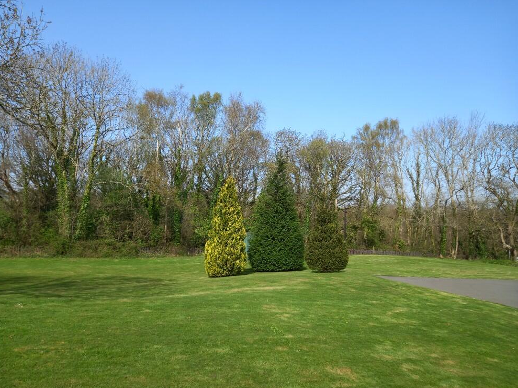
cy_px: 201
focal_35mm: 26
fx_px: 389
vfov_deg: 53.0
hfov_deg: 67.3
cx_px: 258
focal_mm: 4.6
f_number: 2
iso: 25
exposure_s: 1/307
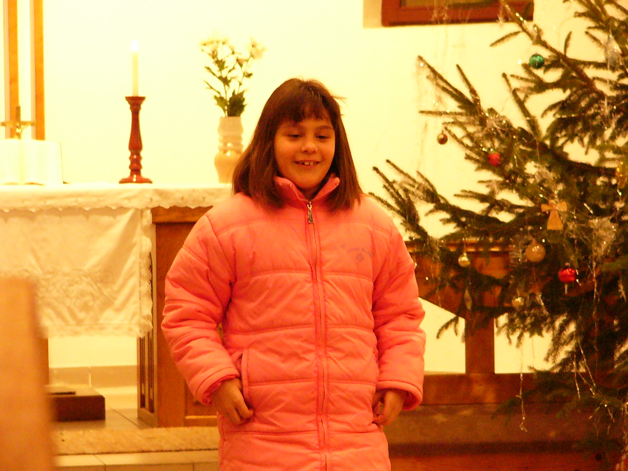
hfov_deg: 12.9
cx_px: 314
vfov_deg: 9.7
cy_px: 236
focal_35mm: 153
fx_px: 2776
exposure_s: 1/13
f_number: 2.8
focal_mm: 20.1
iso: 400
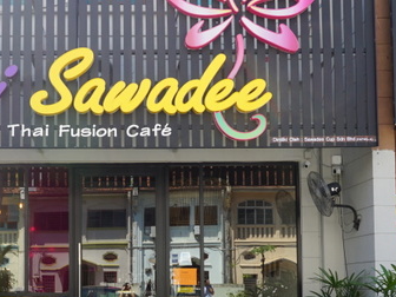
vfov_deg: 25.8
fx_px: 629
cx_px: 105
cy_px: 259
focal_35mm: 55
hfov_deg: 34.3
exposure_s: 1/80
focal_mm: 16
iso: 100
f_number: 7.1
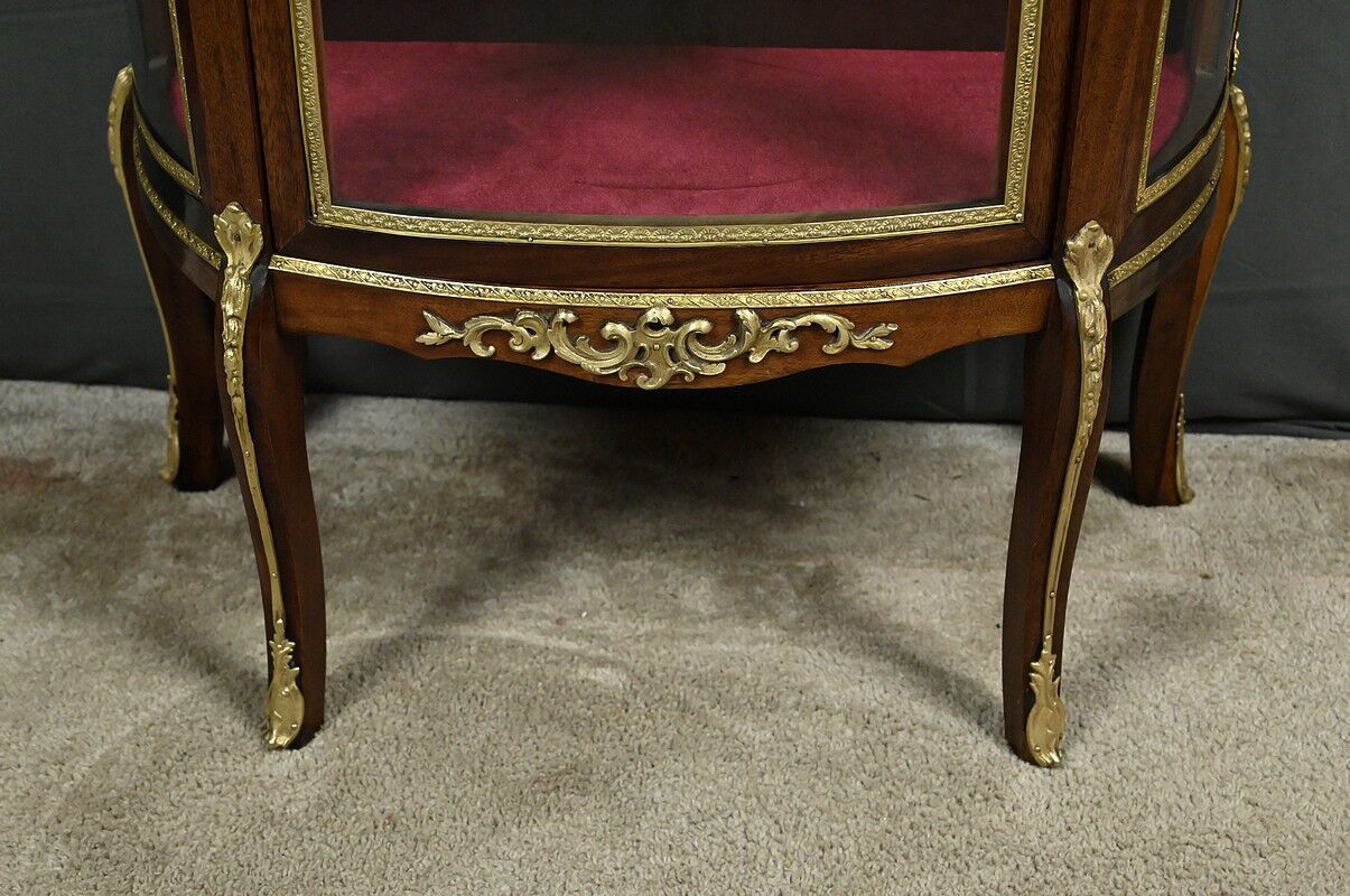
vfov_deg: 26.9
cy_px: 448
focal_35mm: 50
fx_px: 1872
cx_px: 675
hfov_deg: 39.6
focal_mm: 50
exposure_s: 1/60
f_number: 7.1
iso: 5000
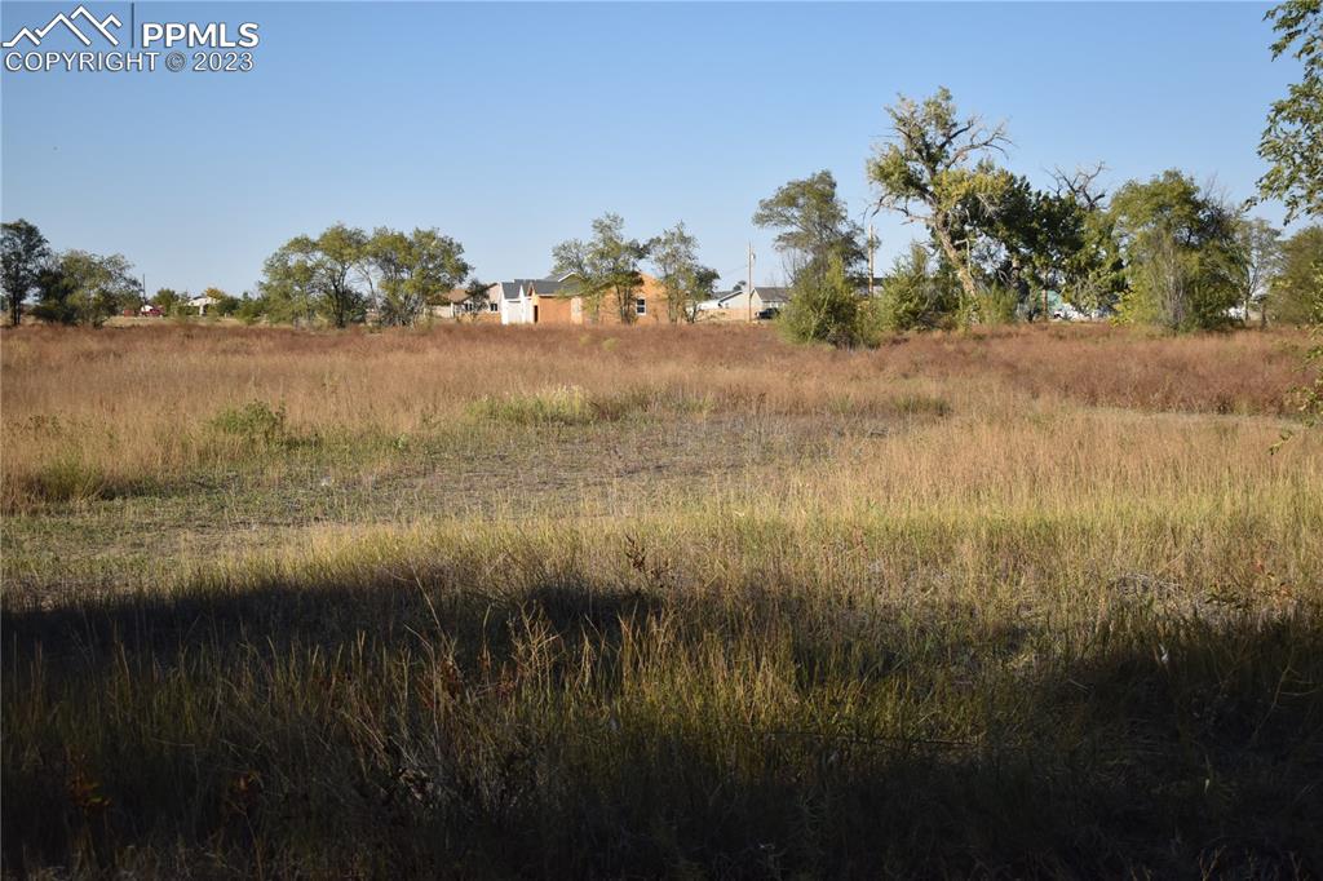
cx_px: 662
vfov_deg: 23.8
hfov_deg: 35.1
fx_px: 2094
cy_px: 440
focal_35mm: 57
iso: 720
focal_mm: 38
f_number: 4.8
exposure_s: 1/4000
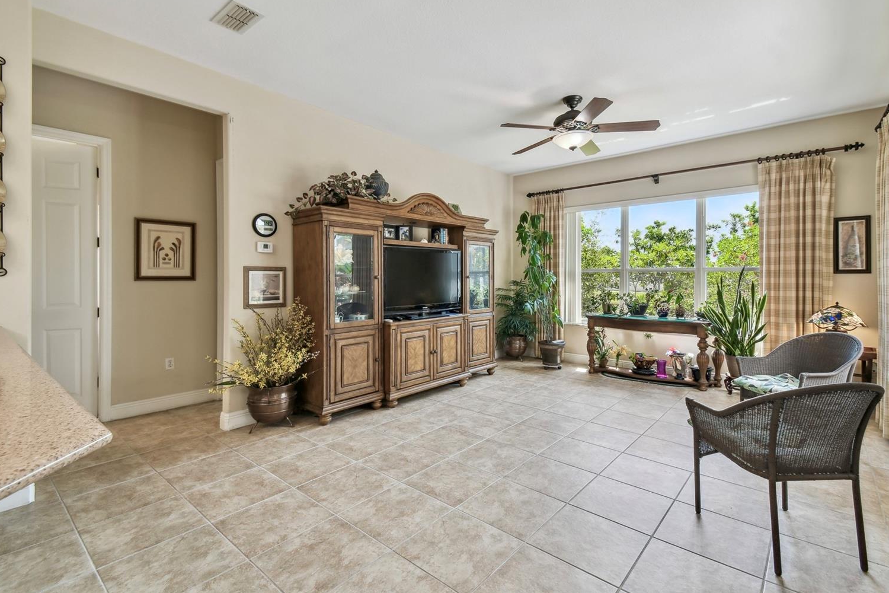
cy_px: 280
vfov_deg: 73.7
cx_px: 468
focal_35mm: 16
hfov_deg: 96.7
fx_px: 395
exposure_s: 1/30
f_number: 7.1
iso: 100
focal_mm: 10
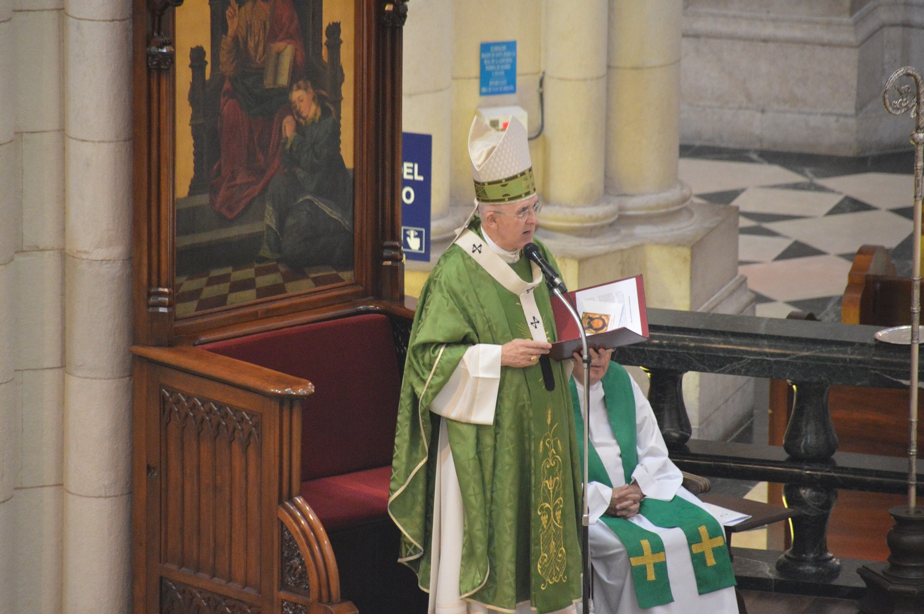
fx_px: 10383
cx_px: 462
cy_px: 307
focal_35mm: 405
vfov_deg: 3.4
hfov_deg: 5.1
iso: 3200
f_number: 6.3
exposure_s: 1/30
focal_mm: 270
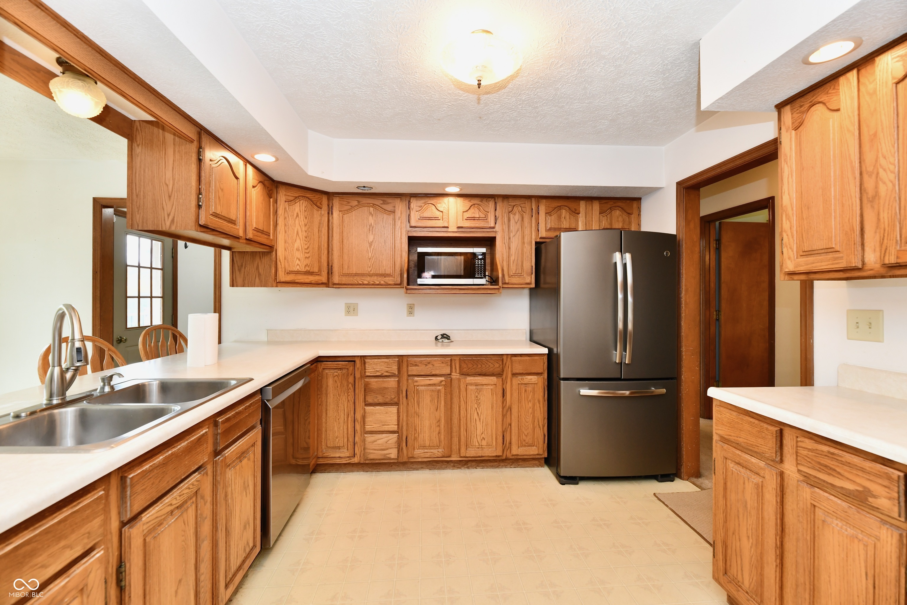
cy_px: 302
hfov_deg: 104.3
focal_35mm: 14
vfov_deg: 81.2
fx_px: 353
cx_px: 454
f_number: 6.3
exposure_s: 1/80
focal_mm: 14
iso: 640
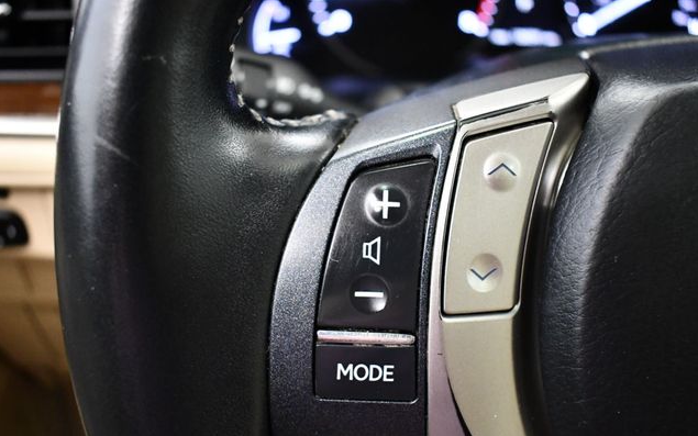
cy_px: 234
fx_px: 704
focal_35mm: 37
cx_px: 350
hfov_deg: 52.7
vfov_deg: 34.4
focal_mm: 18
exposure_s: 1/80
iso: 3200
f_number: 3.5
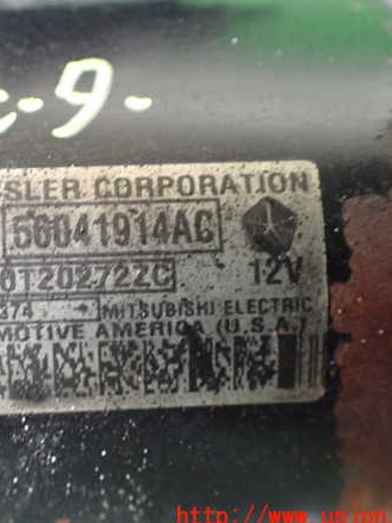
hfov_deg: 34.2
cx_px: 88
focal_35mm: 41
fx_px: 619
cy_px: 264
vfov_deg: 45.8
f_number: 2.3
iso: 1000
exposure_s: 1/30
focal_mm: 5.4
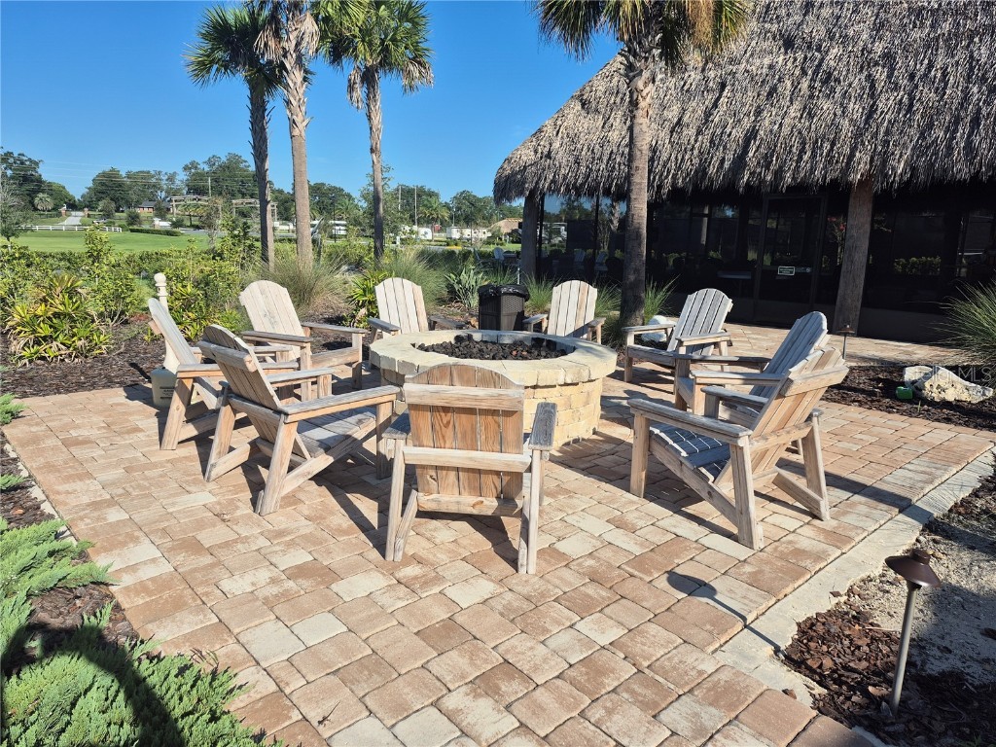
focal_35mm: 23
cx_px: 498
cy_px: 374
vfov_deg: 58.9
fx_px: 662
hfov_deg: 73.9
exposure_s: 1/2064
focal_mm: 5.4
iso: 25
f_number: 1.8
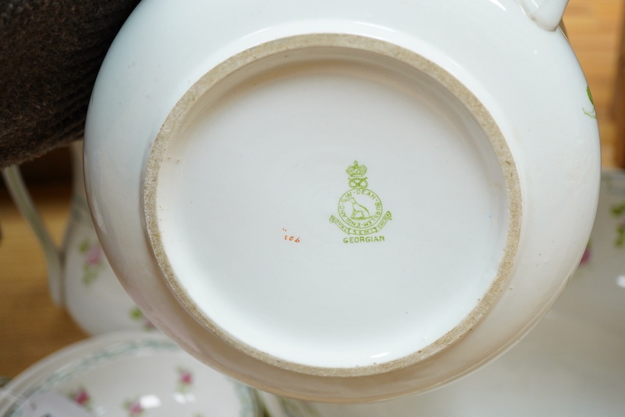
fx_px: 781
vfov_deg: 29.9
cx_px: 312
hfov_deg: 43.6
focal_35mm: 45
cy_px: 208
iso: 1250
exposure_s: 1/125
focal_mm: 30
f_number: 3.5
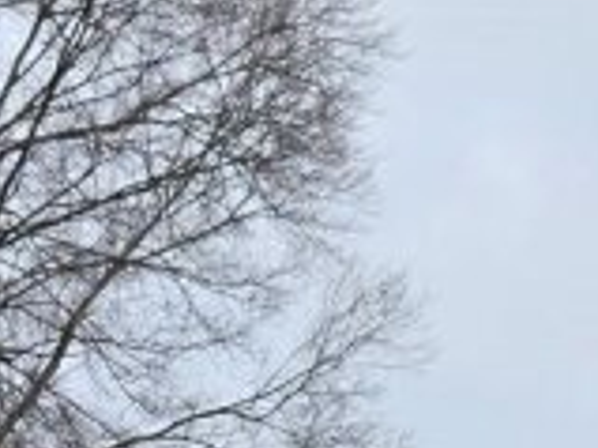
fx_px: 3004
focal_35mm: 174
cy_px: 1190
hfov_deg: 11.2
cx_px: -34
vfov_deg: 7.7
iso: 25
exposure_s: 1/417
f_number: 1.8
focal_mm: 5.4
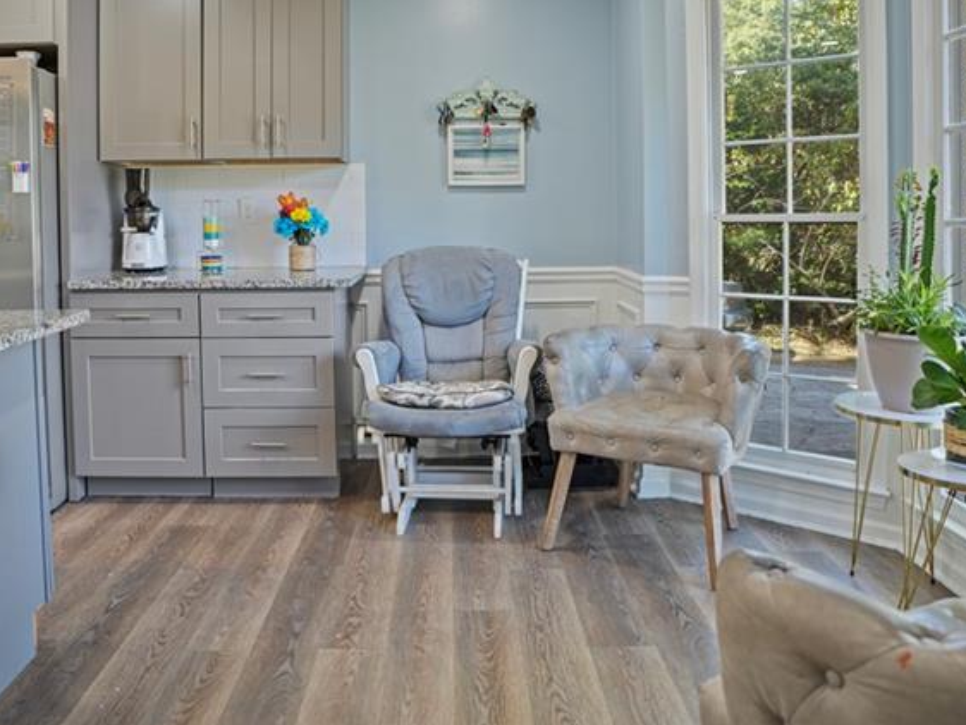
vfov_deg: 48.7
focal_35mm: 28
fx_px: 782
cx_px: 452
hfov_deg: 63.4
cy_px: 227
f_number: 2.8
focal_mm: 16
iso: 400
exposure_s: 1/30
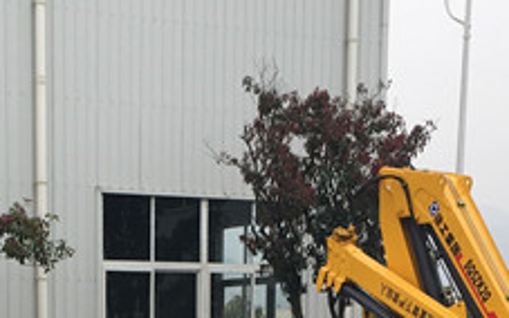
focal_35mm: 99
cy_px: 483
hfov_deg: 20.5
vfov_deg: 12.5
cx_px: 40
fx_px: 1374
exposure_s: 1/530
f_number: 2.2
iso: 25
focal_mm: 4.15
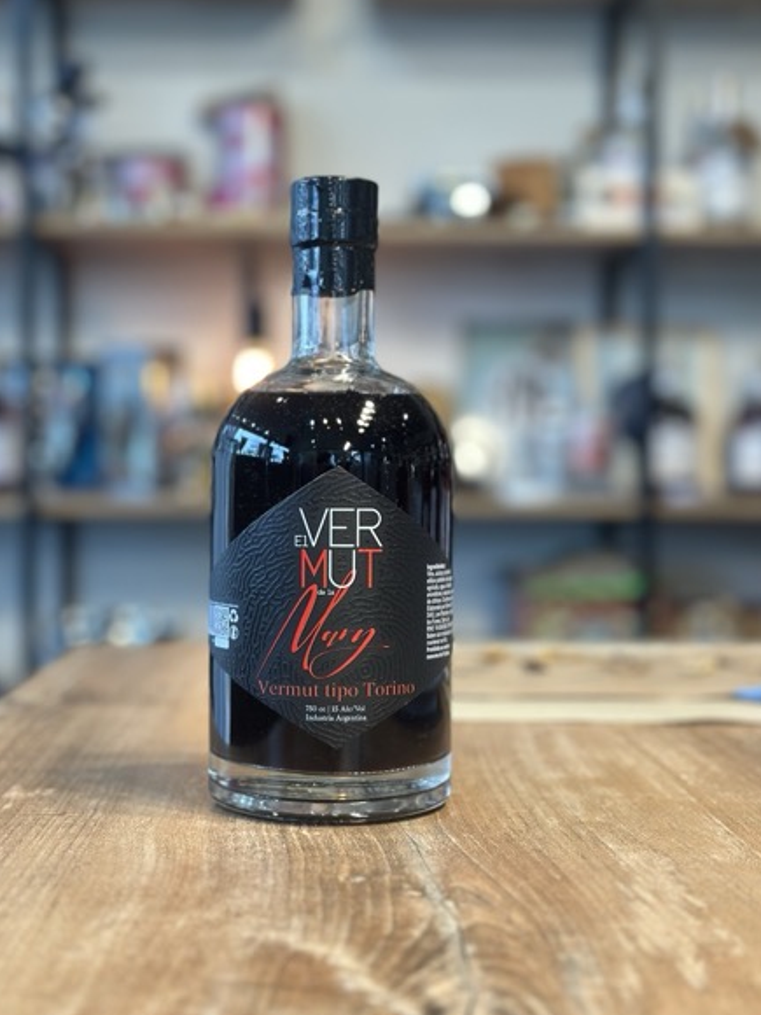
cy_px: 509
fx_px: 1554
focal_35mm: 53
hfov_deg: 27.5
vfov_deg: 36.2
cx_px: 352
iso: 200
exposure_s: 1/50
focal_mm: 6.86
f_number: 1.78
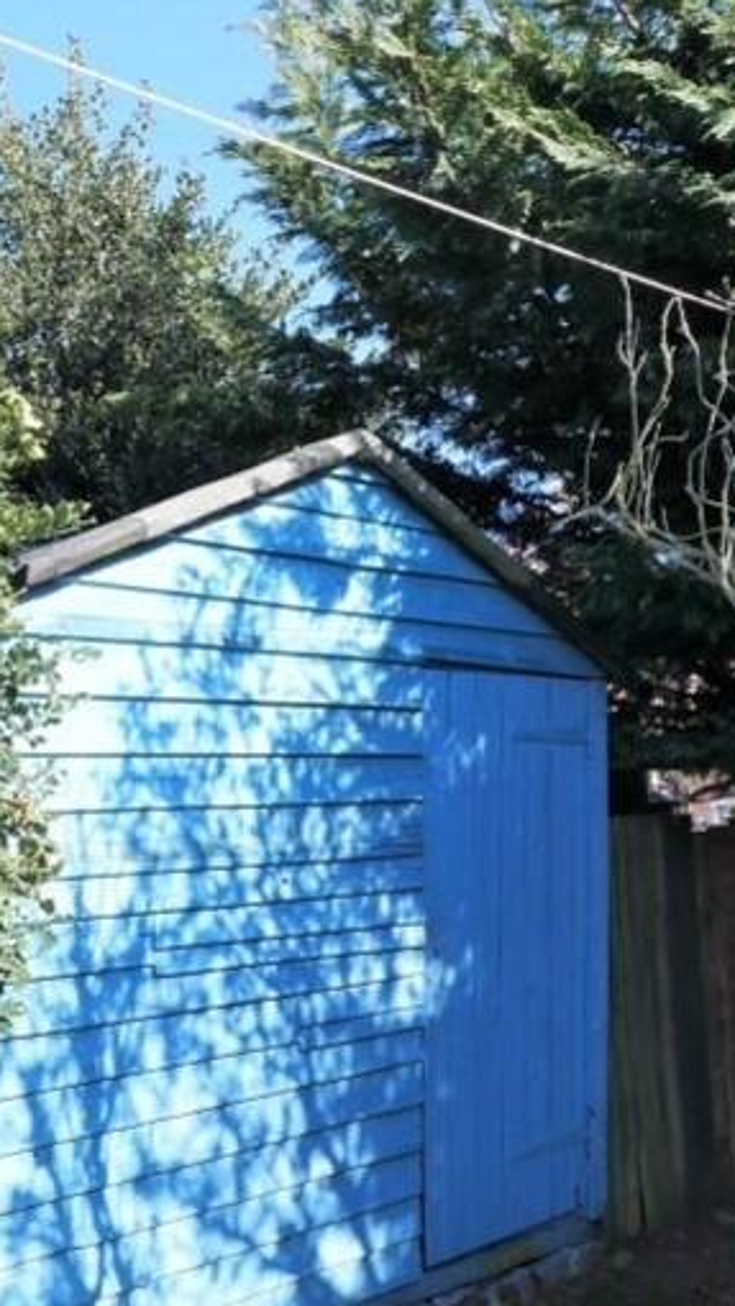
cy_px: 734
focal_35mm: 35
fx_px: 1212
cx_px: 156
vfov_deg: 56.5
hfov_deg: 32.9
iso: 200
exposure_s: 1/250
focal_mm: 8
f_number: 6.3
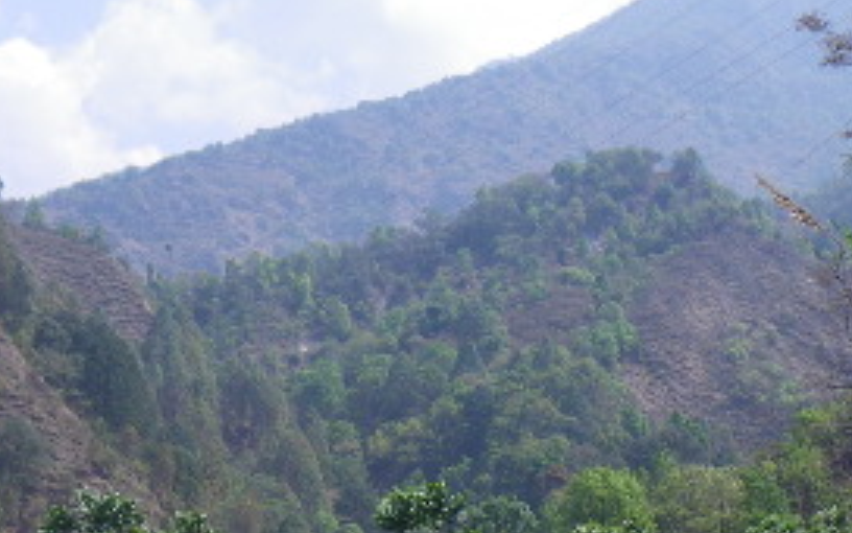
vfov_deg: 13.9
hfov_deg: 22.3
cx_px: 440
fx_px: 2159
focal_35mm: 93
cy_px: 514
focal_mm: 5
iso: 50
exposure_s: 1/250
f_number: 4.2
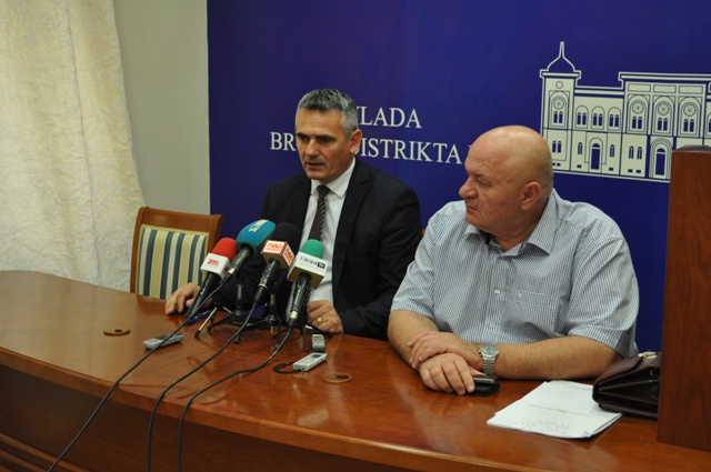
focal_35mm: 54
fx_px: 1065
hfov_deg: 36.9
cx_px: 356
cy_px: 236
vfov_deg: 25.0
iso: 800
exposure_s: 1/60
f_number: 5
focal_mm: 36
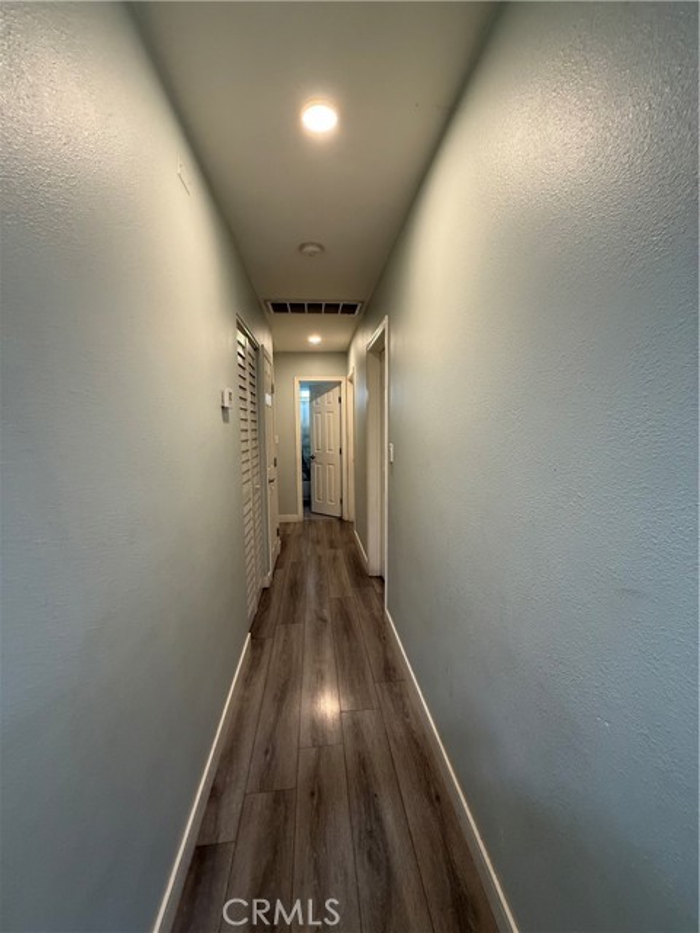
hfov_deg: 85.7
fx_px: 377
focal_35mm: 14
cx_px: 350
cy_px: 466
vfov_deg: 102.1
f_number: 2.2
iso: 250
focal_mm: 2.22
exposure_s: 1/60
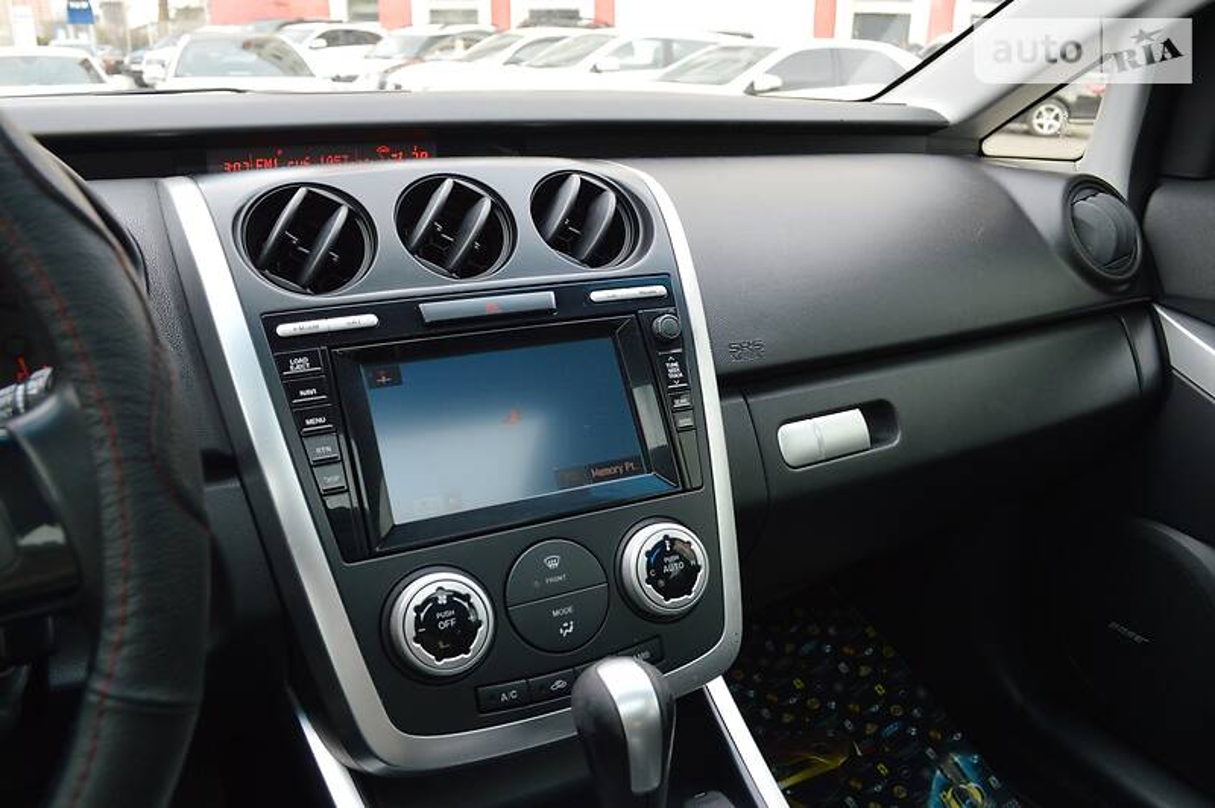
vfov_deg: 47.9
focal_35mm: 27
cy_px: 404
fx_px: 910
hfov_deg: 67.4
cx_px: 608
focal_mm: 18
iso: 400
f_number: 5.6
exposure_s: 1/100
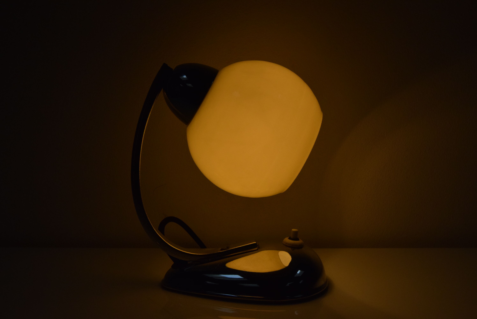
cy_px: 160
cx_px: 238
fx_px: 597
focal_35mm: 45
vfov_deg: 29.9
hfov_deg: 43.6
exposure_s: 1/800
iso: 1600
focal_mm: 30
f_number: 14
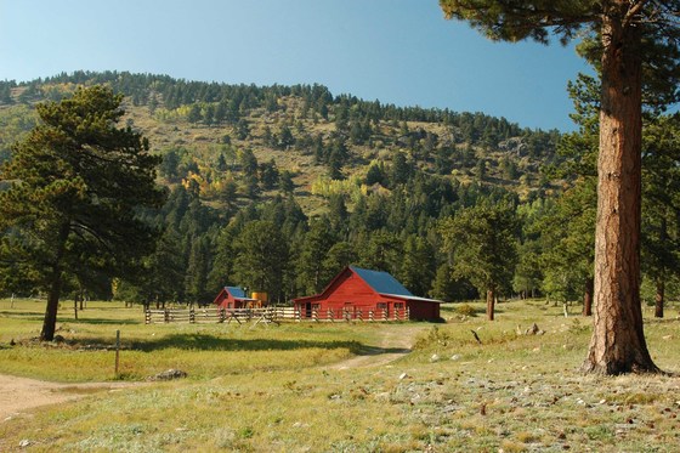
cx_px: 340
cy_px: 226
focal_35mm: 42
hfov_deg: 46.4
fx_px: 793
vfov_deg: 31.9
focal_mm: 28
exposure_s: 1/250
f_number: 8
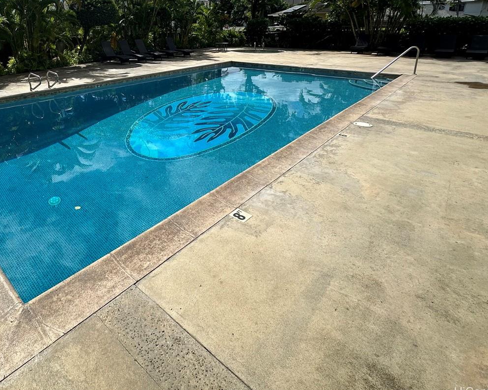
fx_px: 318
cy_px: 102
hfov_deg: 71.0
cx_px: 134
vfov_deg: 60.0
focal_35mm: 22
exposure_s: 1/2304
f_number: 2.2
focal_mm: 2.22
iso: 50
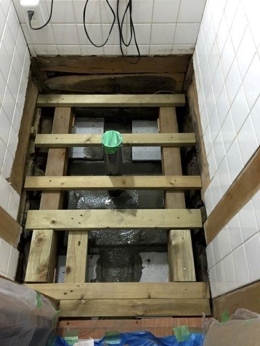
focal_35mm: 29
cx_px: 130
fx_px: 290
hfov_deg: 48.2
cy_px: 173
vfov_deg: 61.7
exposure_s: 1/30
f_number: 2.2
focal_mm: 4.15
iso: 160
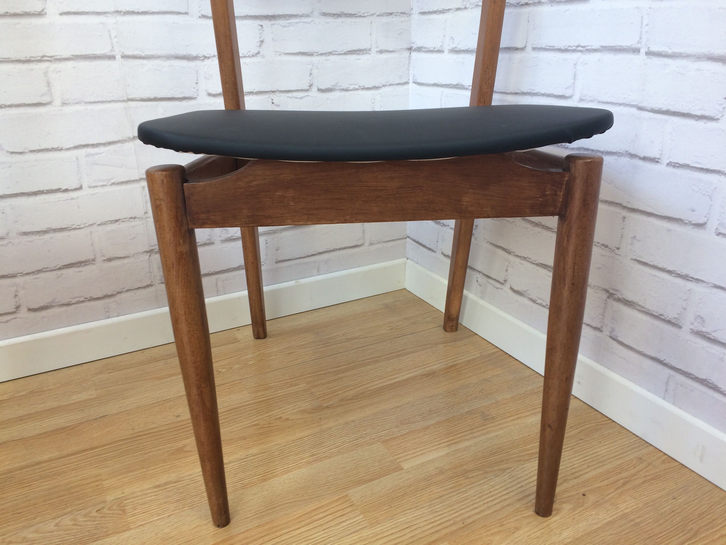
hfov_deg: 61.7
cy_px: 272
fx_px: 608
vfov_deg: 48.2
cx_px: 363
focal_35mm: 29
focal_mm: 4.15
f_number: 2.2
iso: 50
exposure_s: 1/50
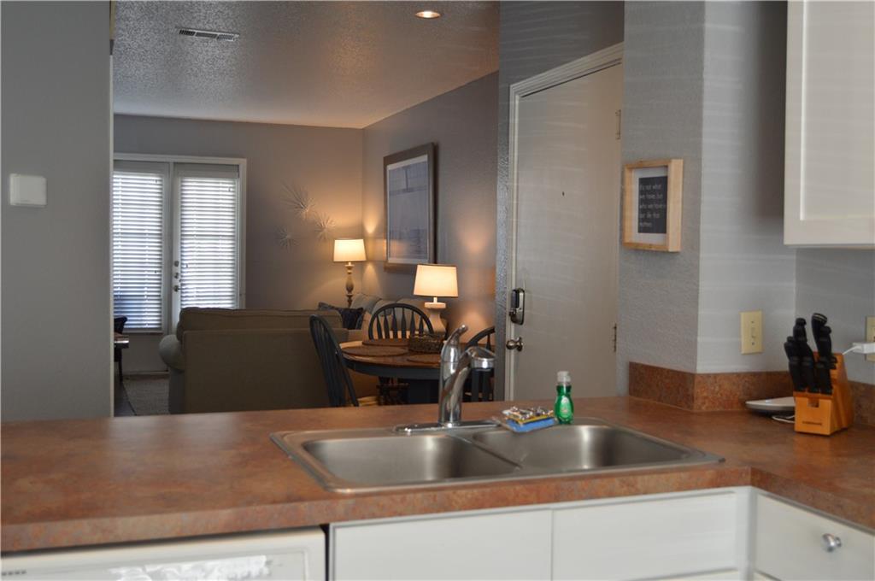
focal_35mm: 39
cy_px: 290
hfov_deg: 49.6
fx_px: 947
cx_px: 438
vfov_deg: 34.1
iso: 400
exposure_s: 1/80
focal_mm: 26
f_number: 4.5
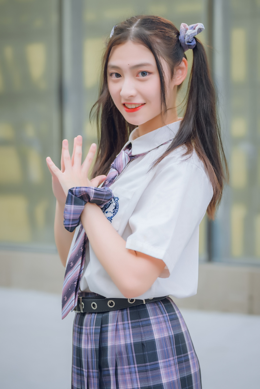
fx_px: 812
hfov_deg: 18.2
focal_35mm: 75
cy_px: 194
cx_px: 130
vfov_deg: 27.0
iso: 100
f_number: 2.2
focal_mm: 50
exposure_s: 1/800
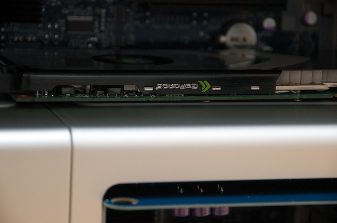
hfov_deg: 13.1
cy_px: 112
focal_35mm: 158
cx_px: 168
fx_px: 1471
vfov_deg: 8.7
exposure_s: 1/60
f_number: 5.3
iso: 800
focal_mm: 105
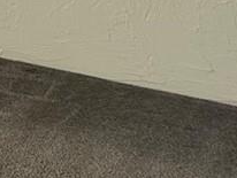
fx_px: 1275
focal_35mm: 186
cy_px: -195
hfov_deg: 7.9
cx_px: -629
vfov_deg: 7.6
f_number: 1.78
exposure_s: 1/171
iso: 100
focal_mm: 6.86
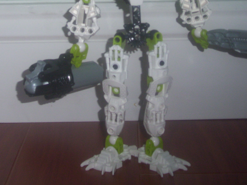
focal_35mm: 84
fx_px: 599
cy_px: 24
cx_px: 135
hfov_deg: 23.3
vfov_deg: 17.4
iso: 80
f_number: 3.4
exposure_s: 1/40
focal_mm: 7.1
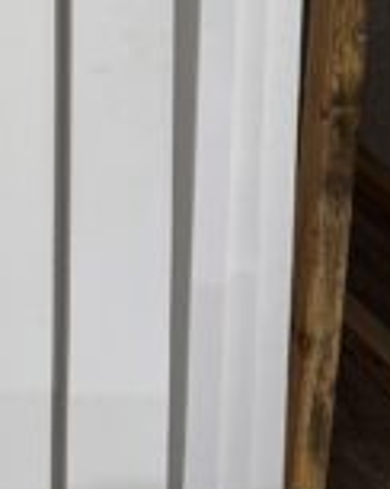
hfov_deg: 10.0
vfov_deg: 12.6
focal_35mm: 138
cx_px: -481
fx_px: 1995
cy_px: -431
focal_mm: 6.76
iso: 125
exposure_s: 1/100
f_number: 1.78
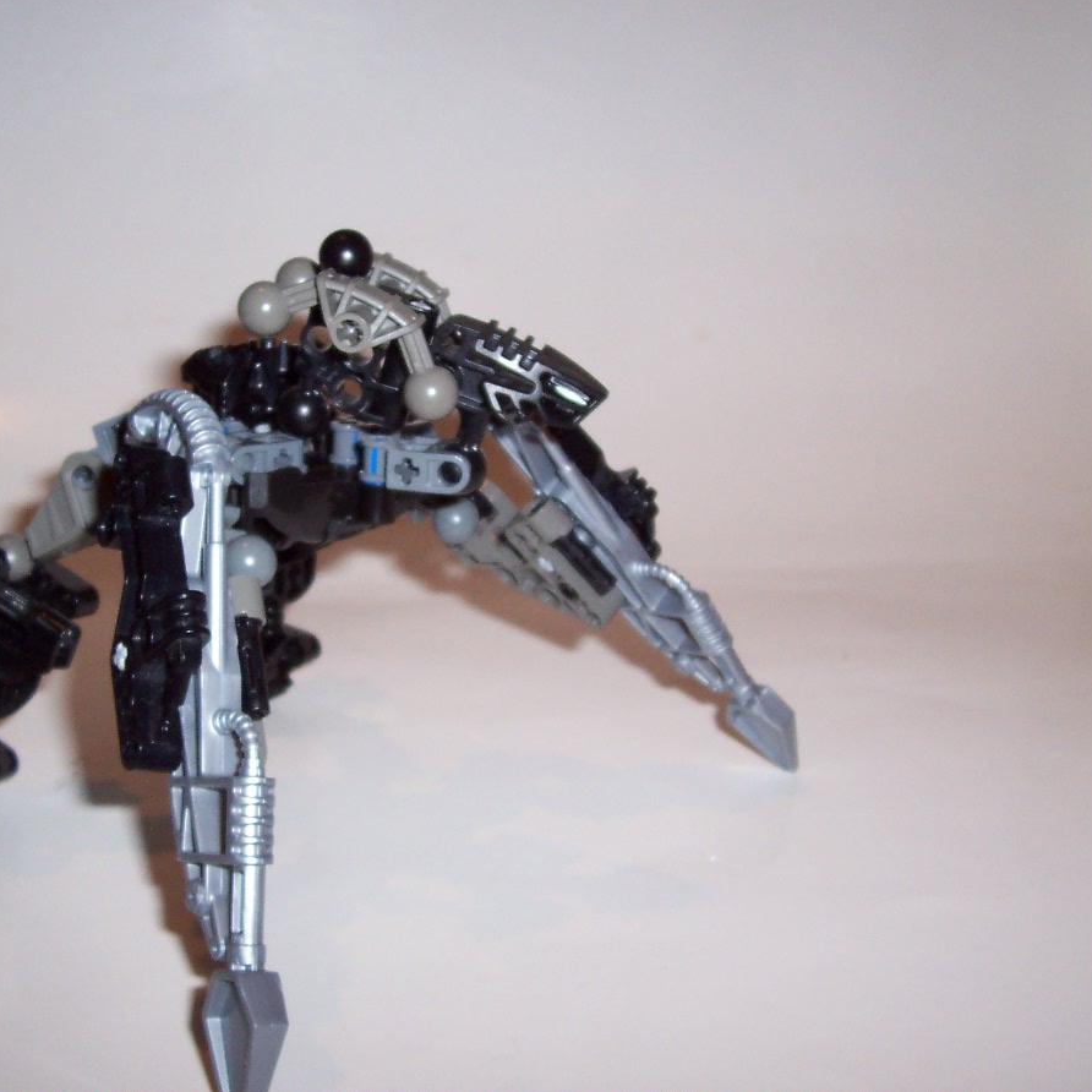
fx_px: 1570
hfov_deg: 38.3
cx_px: 474
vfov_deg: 38.3
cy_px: 544
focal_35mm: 44
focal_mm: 5.6
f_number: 2.8
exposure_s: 1/60
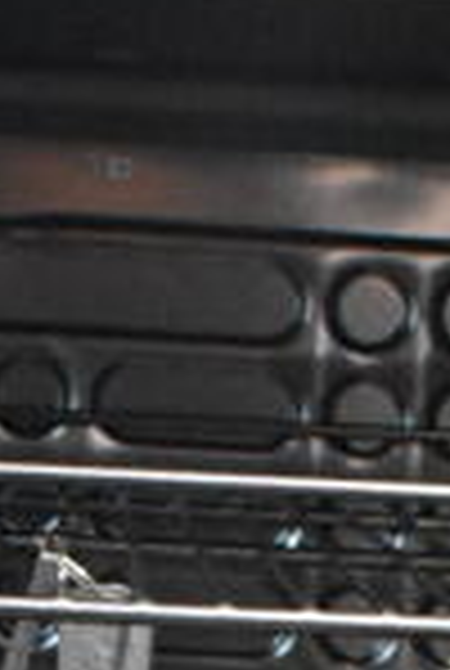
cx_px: 207
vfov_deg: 11.4
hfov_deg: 8.4
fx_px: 3079
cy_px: 1270
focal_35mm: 165
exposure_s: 1/30
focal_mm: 18
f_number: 3.5
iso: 7200
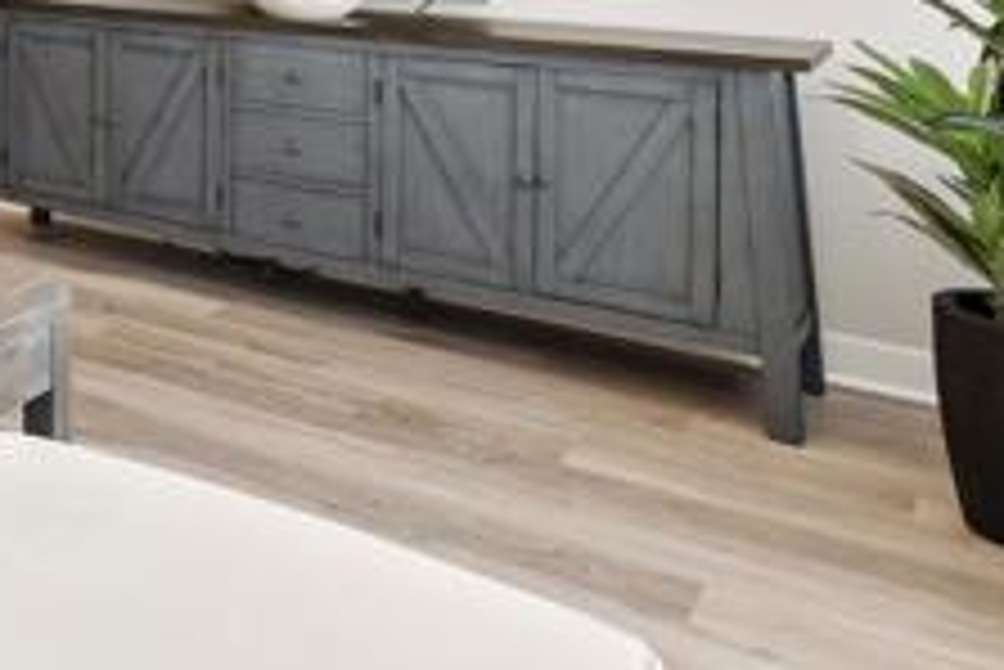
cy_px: -121
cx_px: -131
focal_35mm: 46
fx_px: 1284
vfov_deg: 26.3
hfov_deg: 35.7
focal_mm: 16
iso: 500
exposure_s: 1/30
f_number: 7.1
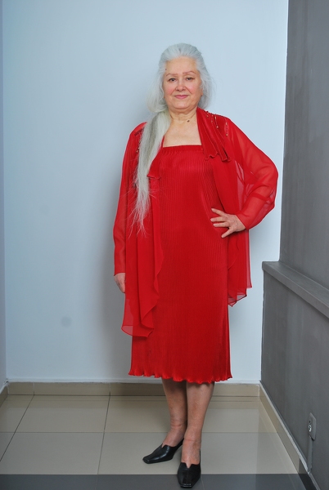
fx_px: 594
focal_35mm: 44
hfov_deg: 30.9
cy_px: 245
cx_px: 164
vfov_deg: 44.9
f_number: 5.6
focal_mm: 29
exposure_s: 1/100
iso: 100
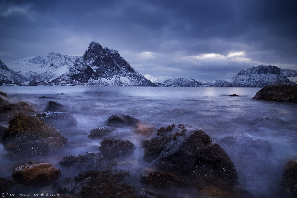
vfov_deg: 53.1
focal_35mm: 24
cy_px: 99
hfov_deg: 73.7
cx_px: 148
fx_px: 198
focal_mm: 16
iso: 100
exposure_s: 2.5
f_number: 7.1
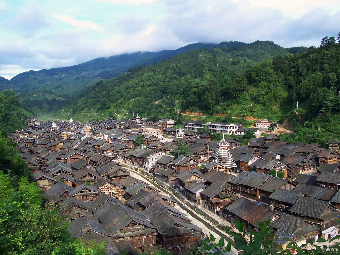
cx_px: 170
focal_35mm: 34
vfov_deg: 41.8
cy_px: 128
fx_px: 334
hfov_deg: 54.0
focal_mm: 5.6
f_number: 5.6
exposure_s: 1/125
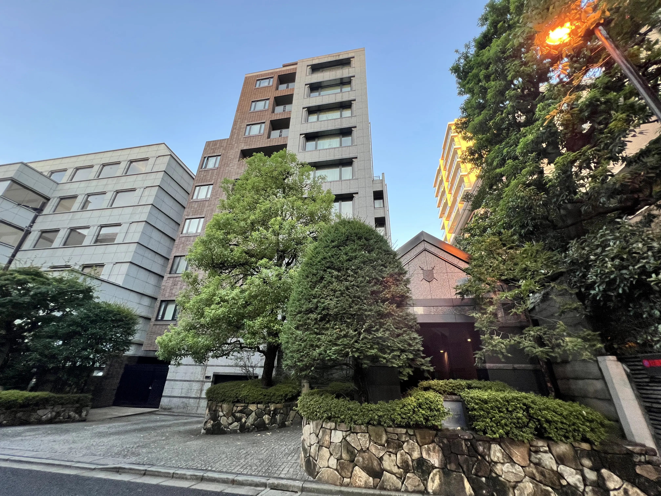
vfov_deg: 89.9
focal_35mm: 13
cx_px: 330
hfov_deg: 106.2
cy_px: 248
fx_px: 248
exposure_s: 1/100
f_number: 1.8
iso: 100
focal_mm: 1.57
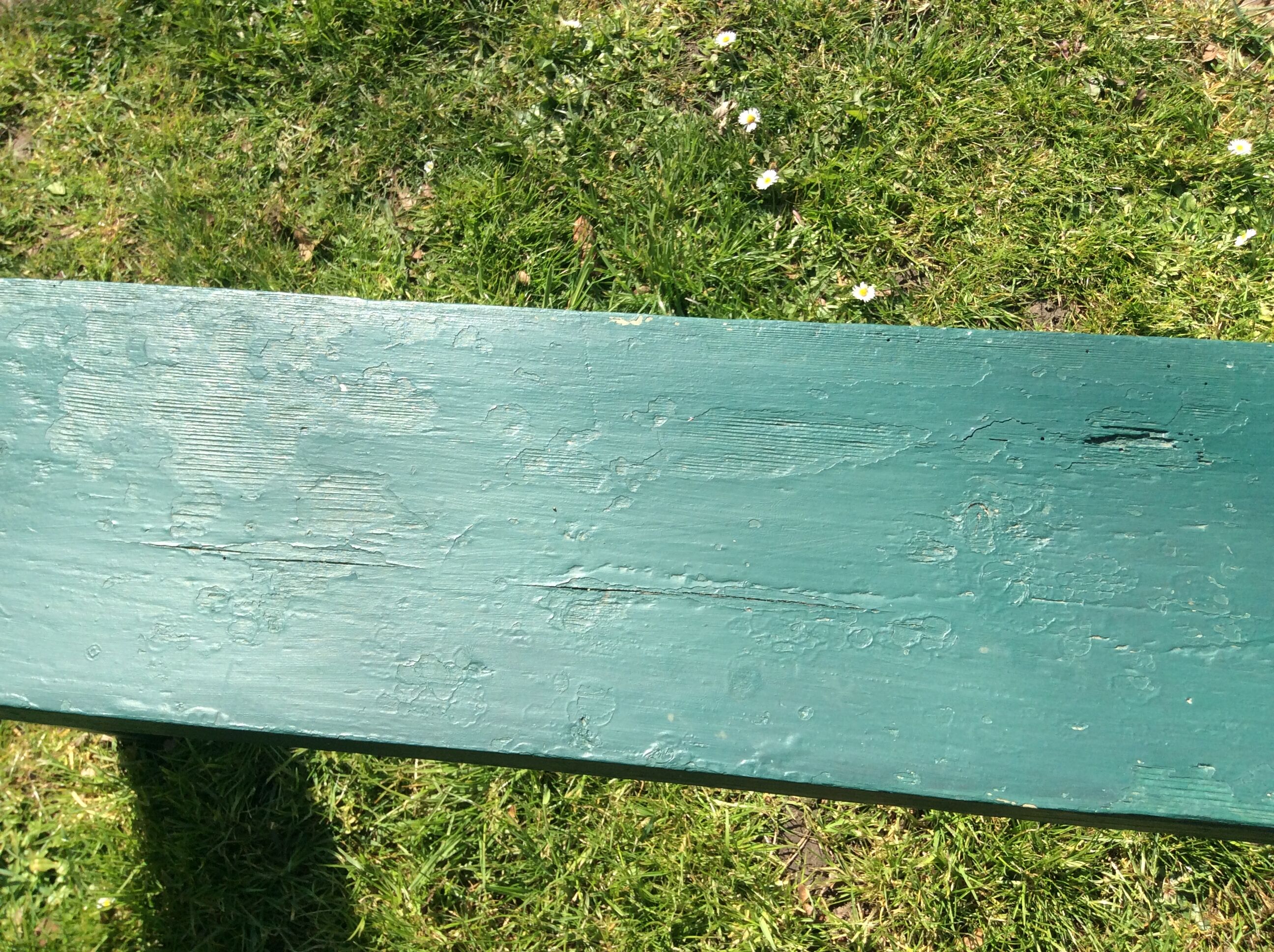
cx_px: 637
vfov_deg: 44.1
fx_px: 1176
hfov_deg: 56.9
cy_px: 476
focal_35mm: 32
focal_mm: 3.3
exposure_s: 1/817
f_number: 2.4
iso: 32
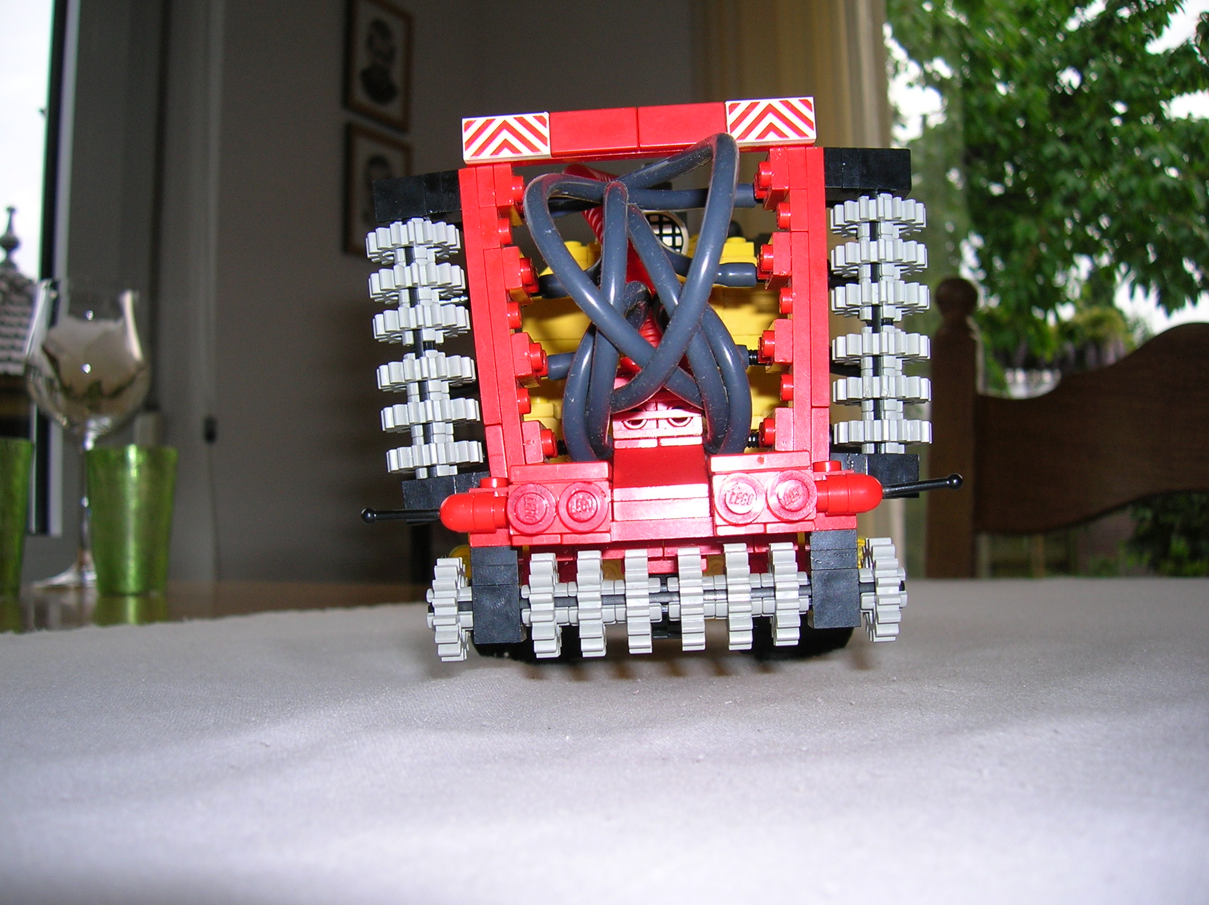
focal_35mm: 34
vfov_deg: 41.7
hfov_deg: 54.0
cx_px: 604
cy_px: 452
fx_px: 1186
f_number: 2.9
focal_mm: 5.7
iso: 50
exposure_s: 1/60.1
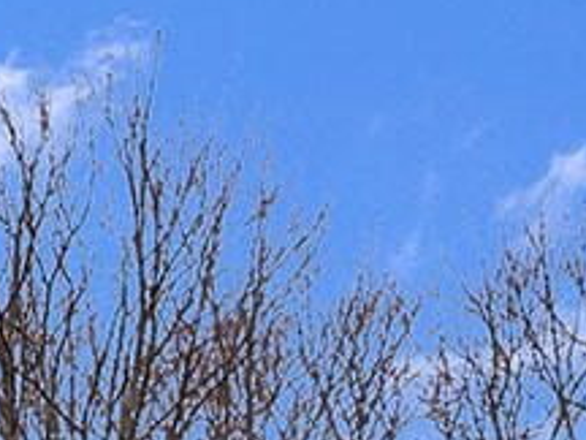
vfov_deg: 6.7
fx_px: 3623
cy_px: 870
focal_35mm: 214
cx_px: -1384
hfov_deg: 7.6
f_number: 9
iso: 200
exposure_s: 1/25
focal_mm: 20
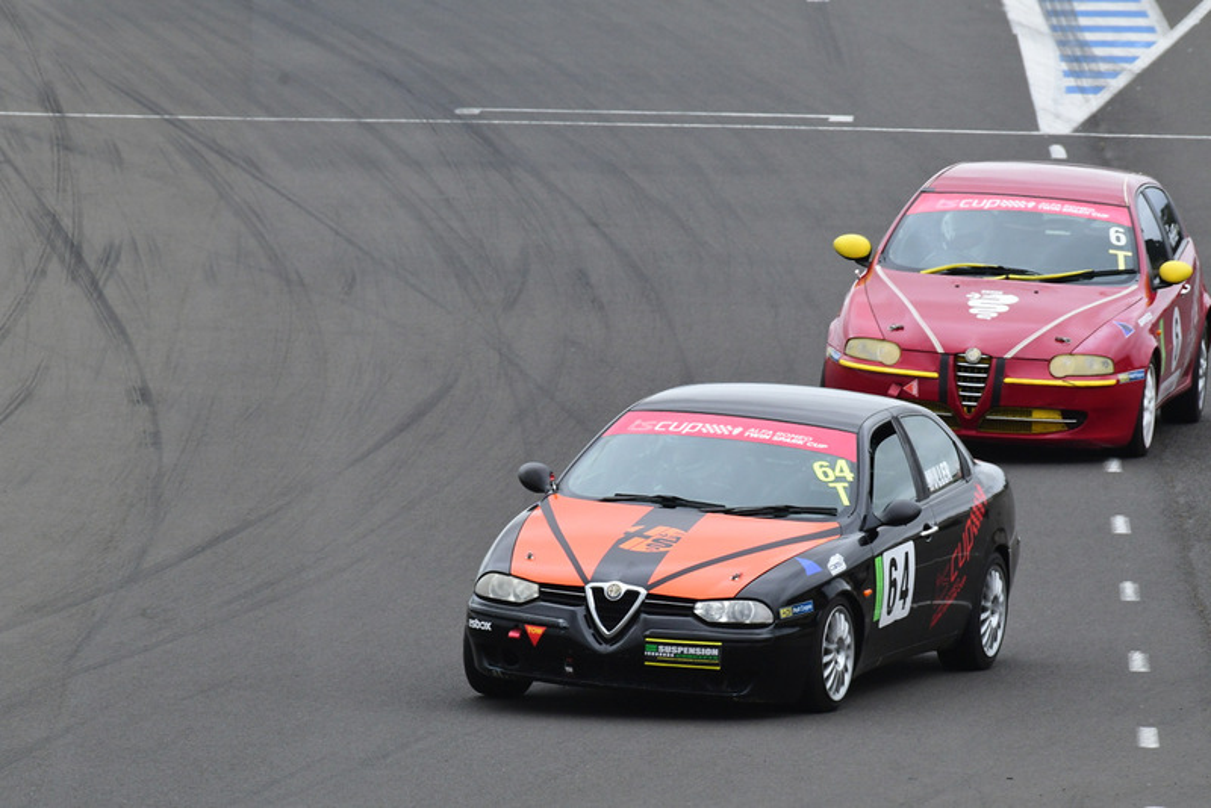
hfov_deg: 2.7
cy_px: 404
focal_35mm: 750
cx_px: 606
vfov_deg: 1.8
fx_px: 25237
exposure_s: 1/640
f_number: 11
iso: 1000
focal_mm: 500
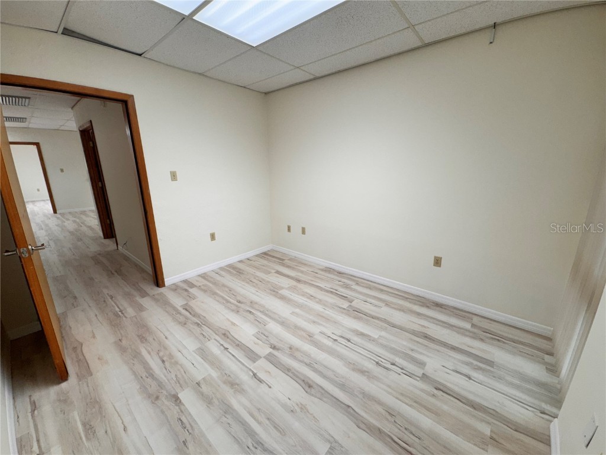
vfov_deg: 85.7
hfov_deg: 102.1
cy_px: 228
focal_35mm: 14
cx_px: 303
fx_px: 245
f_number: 2.2
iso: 40
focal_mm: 2.22
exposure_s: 1/123
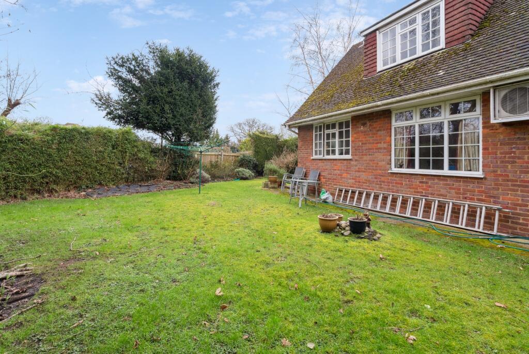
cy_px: 177
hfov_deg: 96.7
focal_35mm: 16
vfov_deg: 73.8
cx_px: 264
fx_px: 235
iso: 640
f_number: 11
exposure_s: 1/80
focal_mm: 16
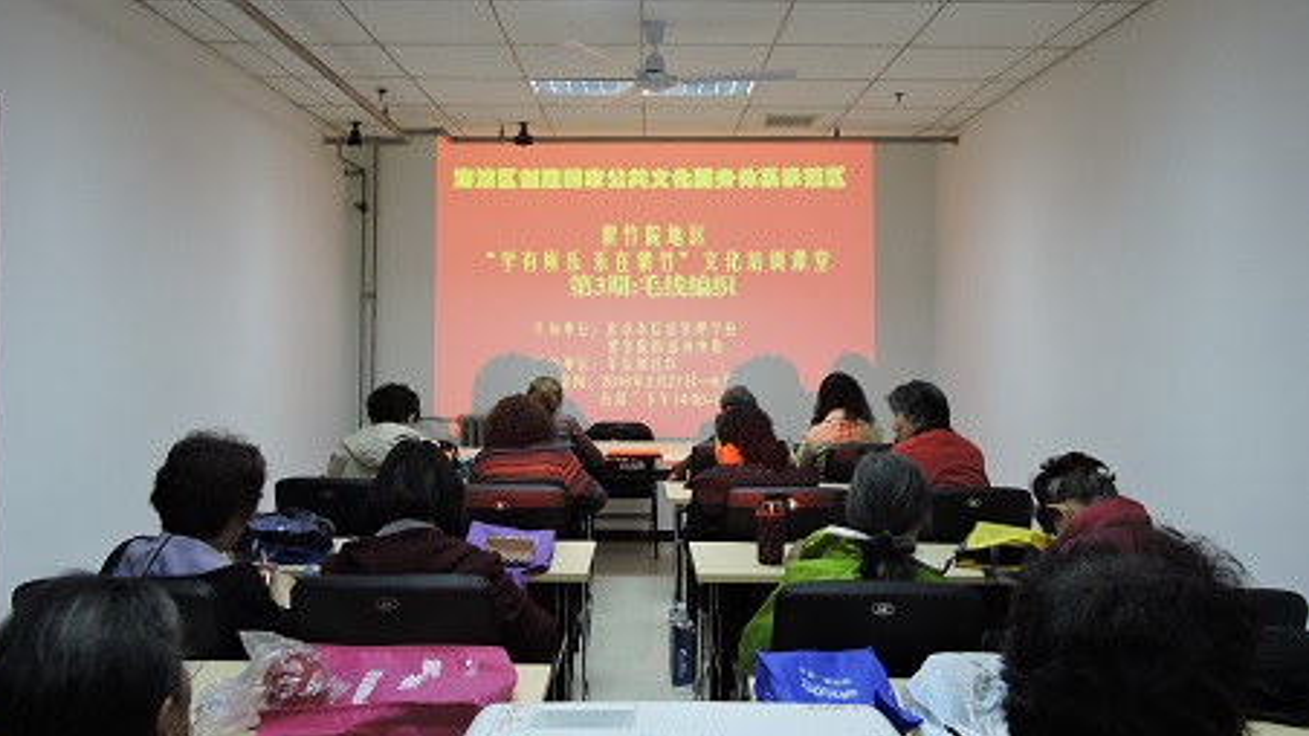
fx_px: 937
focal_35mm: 27
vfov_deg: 42.8
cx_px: 637
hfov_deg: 69.9
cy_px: 319
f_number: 3.3
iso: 320
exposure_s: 1/30
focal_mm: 4.3
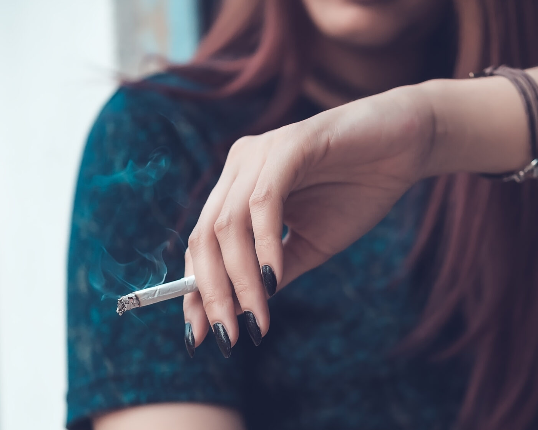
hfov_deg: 18.5
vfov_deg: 14.9
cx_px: 396
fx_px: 1640
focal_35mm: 103
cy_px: 284
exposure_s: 1/100
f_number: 3
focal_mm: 60
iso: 800
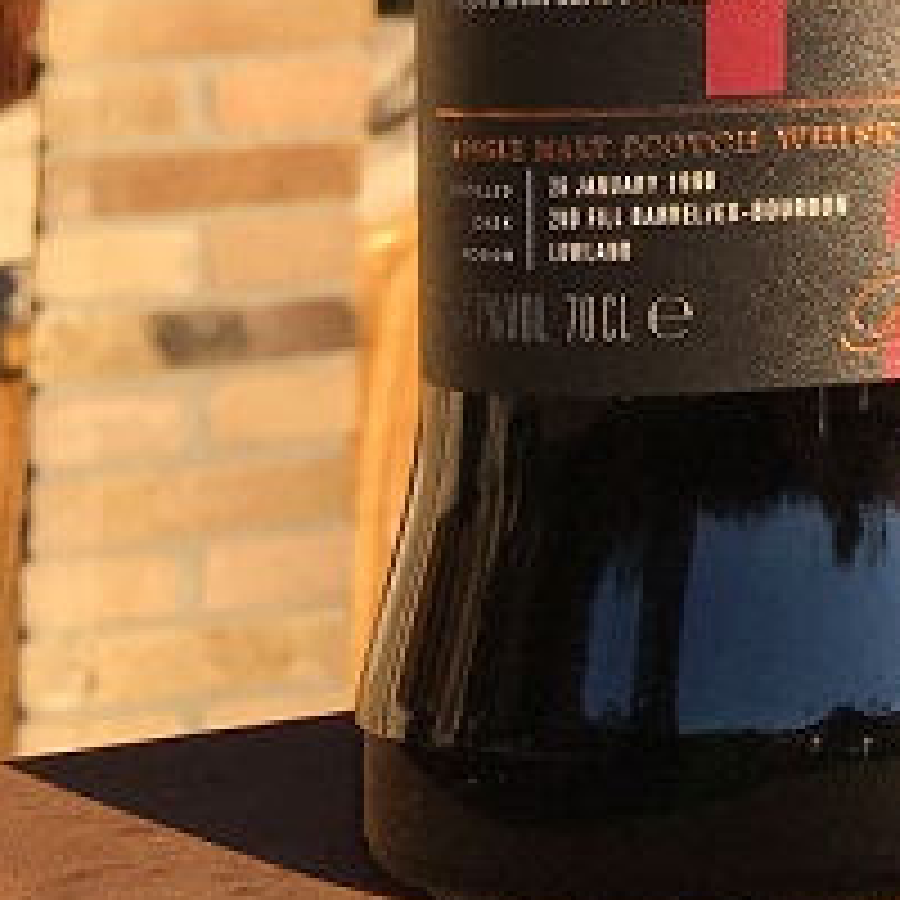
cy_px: -734
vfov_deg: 12.4
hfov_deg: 11.9
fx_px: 3765
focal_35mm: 128
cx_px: 1922
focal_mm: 4.15
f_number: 2.2
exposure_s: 1/1115
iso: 25
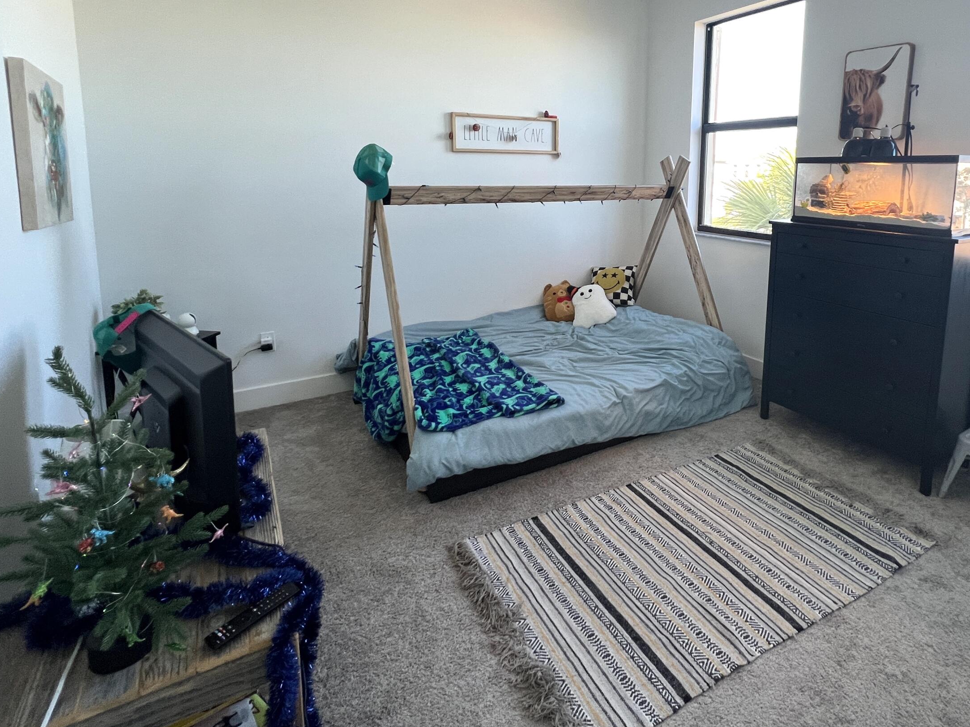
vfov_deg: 69.6
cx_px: 574
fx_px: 504
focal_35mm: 18
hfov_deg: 86.8
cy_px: 245
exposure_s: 1/120
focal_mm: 1.57
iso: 160
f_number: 1.8
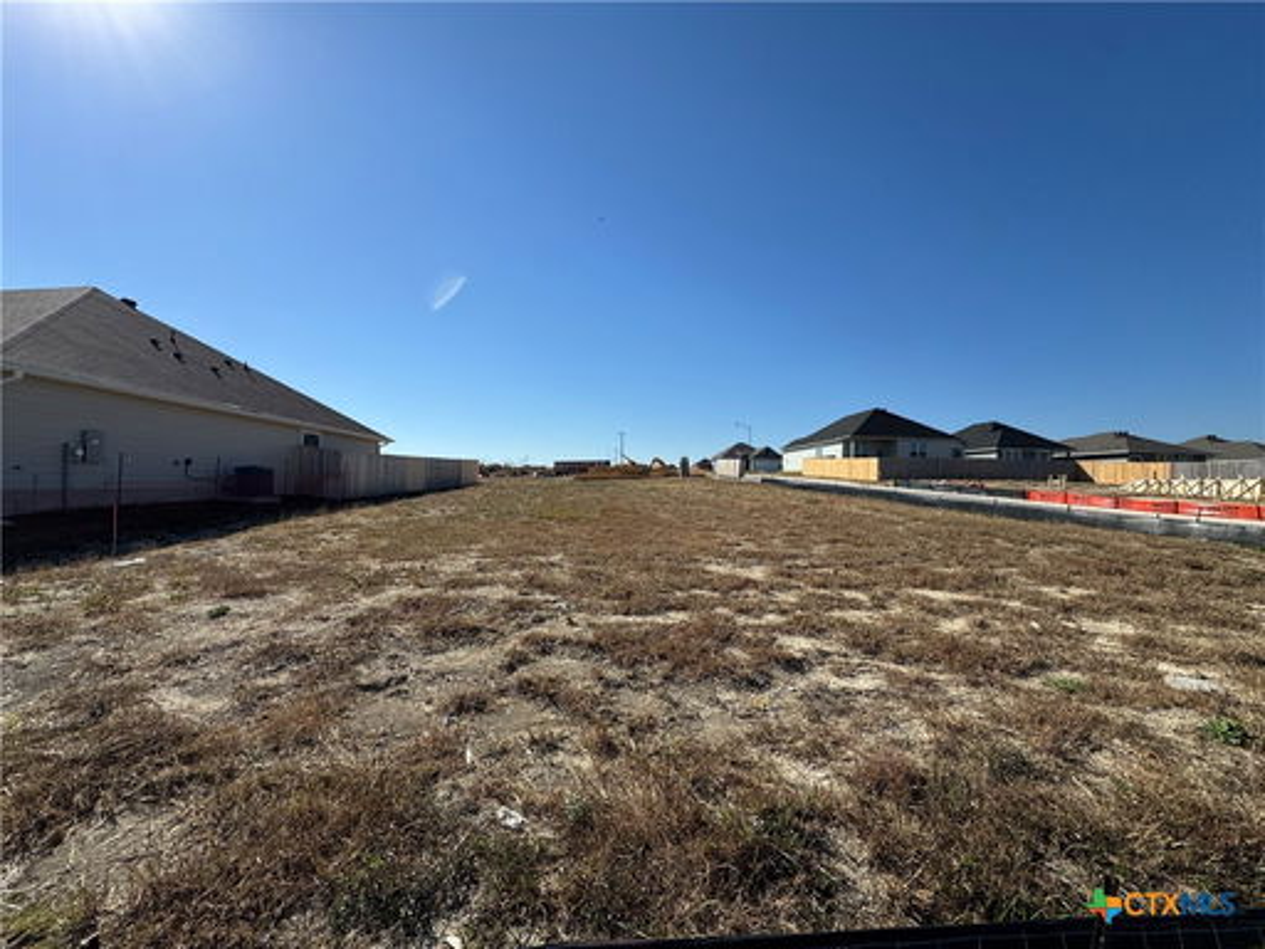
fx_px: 512
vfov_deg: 85.7
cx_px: 632
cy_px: 474
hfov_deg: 102.1
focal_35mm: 14
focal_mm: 2.22
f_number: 2.2
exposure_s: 1/3906
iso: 50
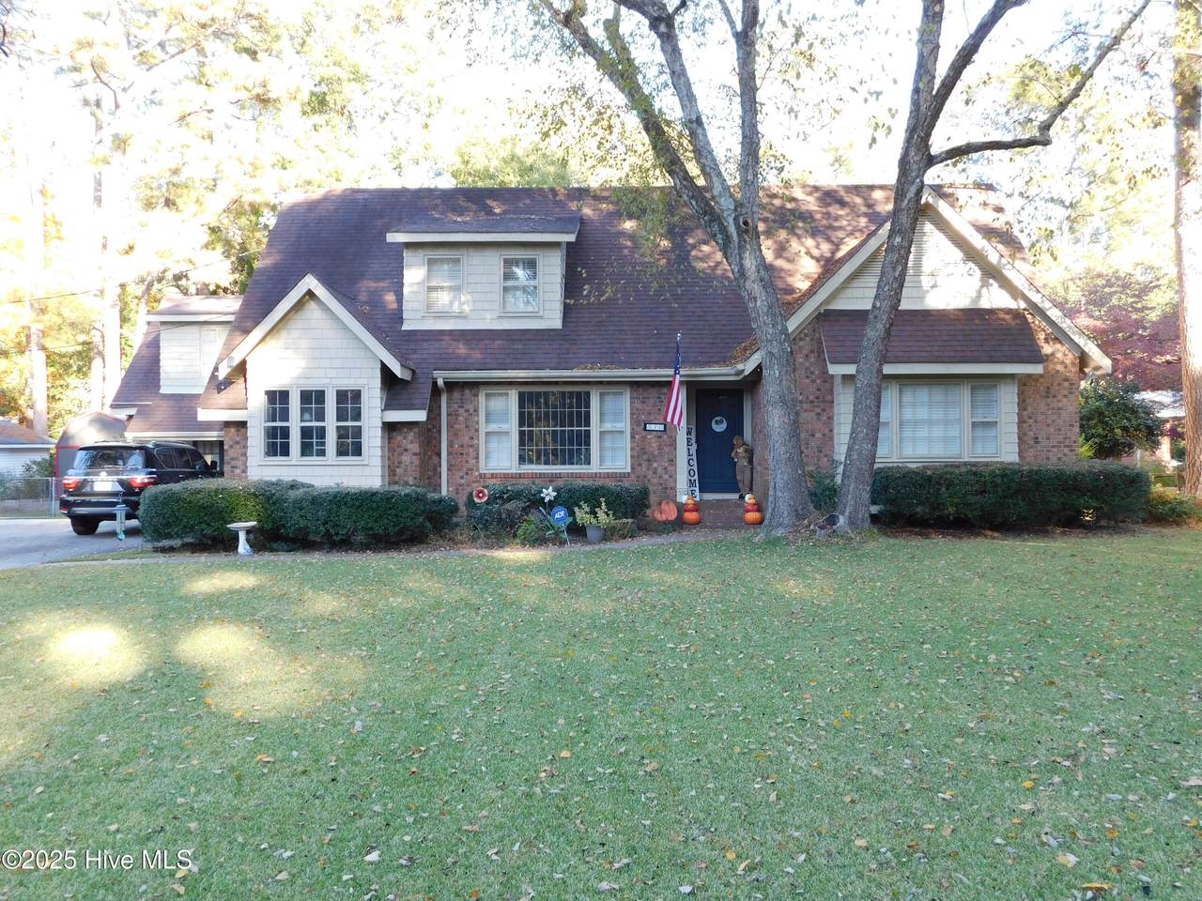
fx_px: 1042
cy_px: 450
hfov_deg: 60.0
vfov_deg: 46.8
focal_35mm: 30
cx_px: 601
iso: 125
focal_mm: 5.3
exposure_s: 1/50
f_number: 3.2
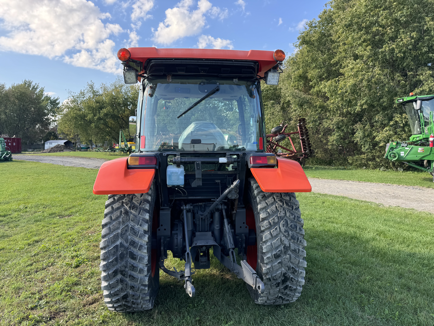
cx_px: 217
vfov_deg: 56.8
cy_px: 163
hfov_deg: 71.6
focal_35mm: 24
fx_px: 301
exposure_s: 1/730
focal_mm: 6.76
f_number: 1.78
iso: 80
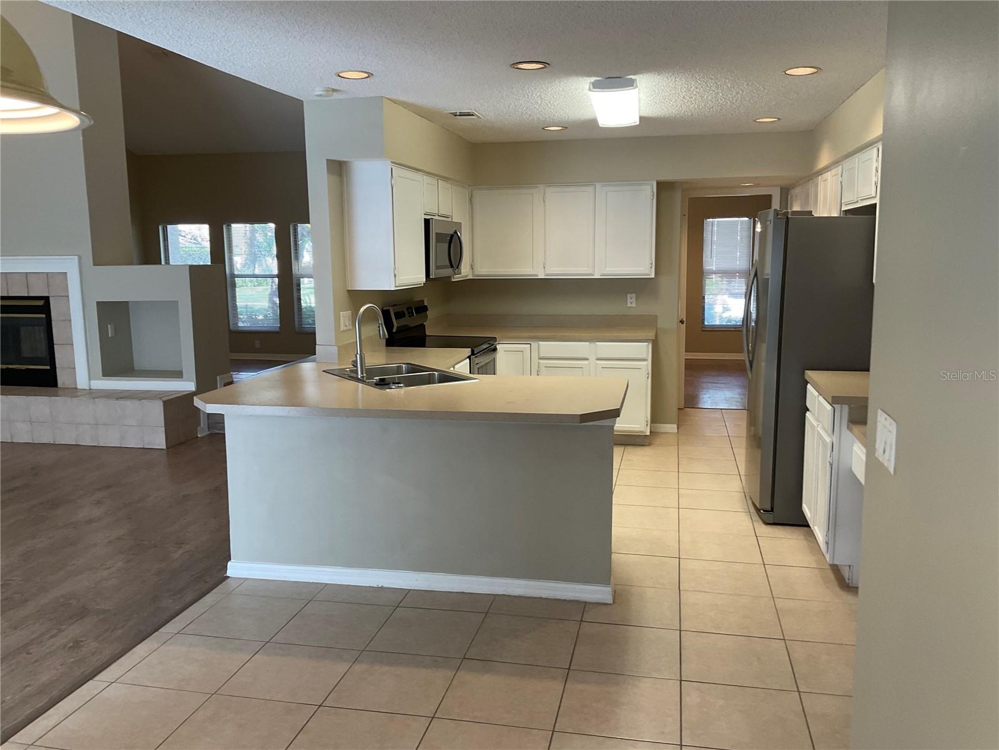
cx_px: 500
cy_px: 375
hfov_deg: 61.7
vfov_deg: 48.2
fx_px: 837
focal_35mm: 29
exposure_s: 1/60
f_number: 1.8
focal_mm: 3
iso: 50
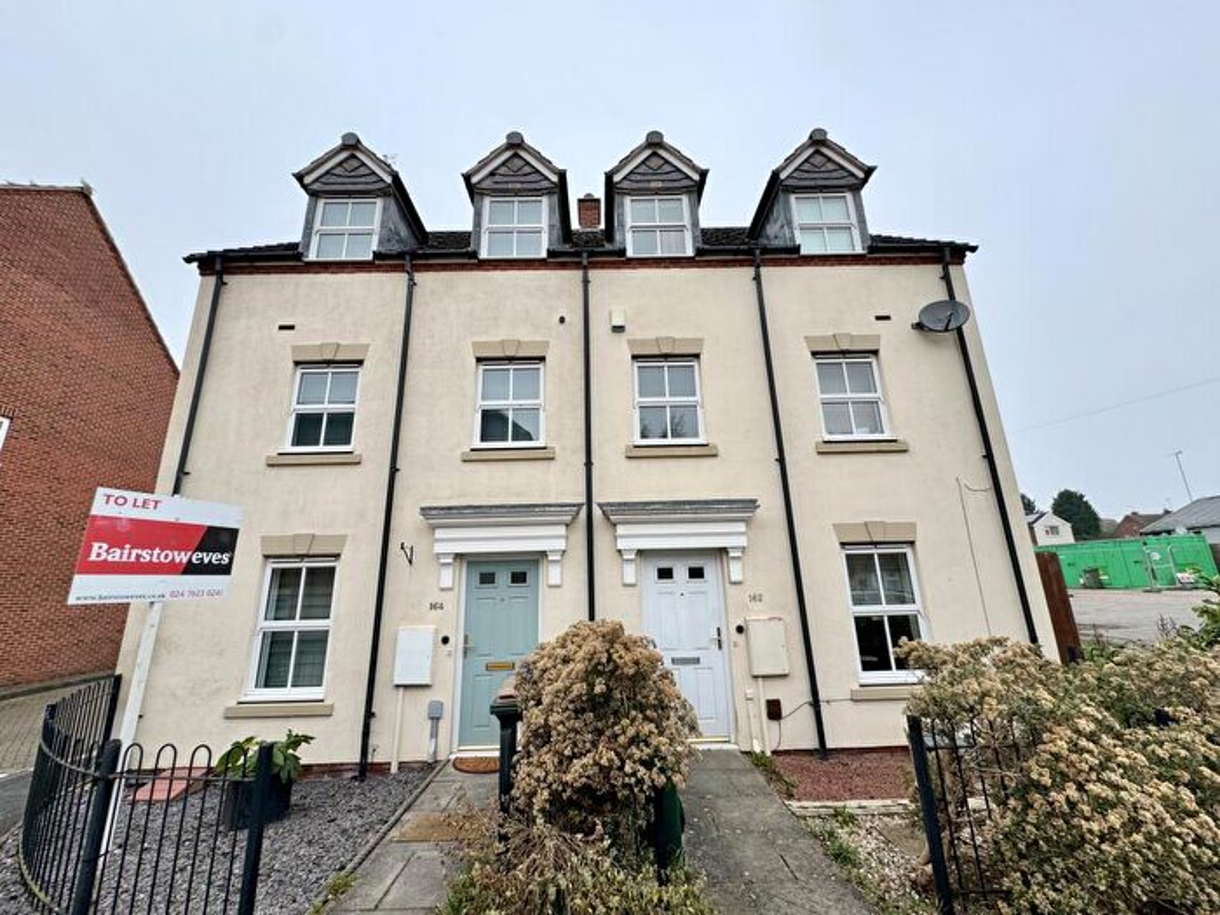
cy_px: 458
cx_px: 610
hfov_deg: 102.1
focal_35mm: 14
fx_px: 493
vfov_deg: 85.7
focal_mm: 2.22
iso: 40
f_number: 2.2
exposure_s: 1/293
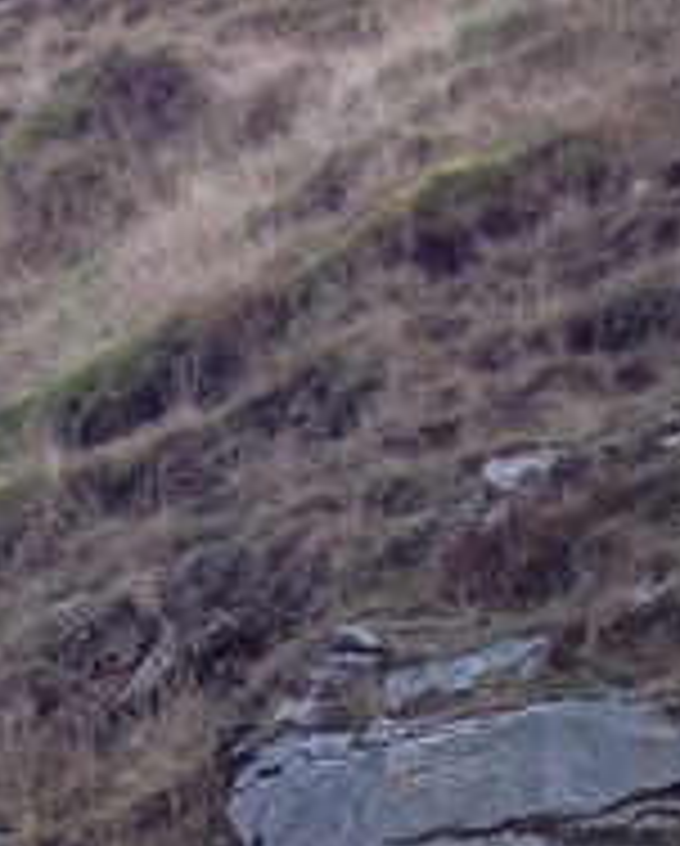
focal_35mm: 175
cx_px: -950
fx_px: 4392
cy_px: 1904
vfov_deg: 9.9
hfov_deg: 8.2
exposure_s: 1/120
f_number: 2.4
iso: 64
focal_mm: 4.12
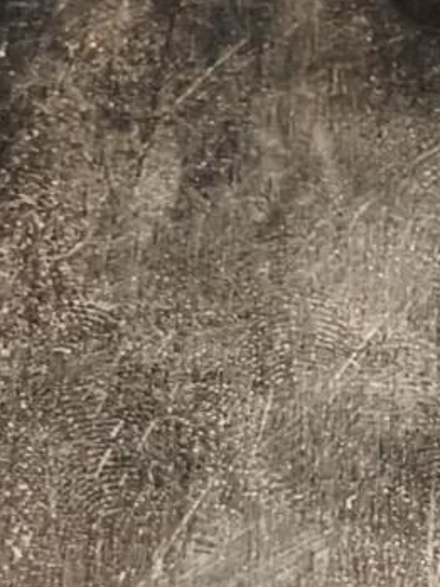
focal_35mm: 119
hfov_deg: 12.0
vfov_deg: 14.2
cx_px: 597
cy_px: 1128
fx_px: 2017
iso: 125
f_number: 2
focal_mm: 2.32
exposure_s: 1/50
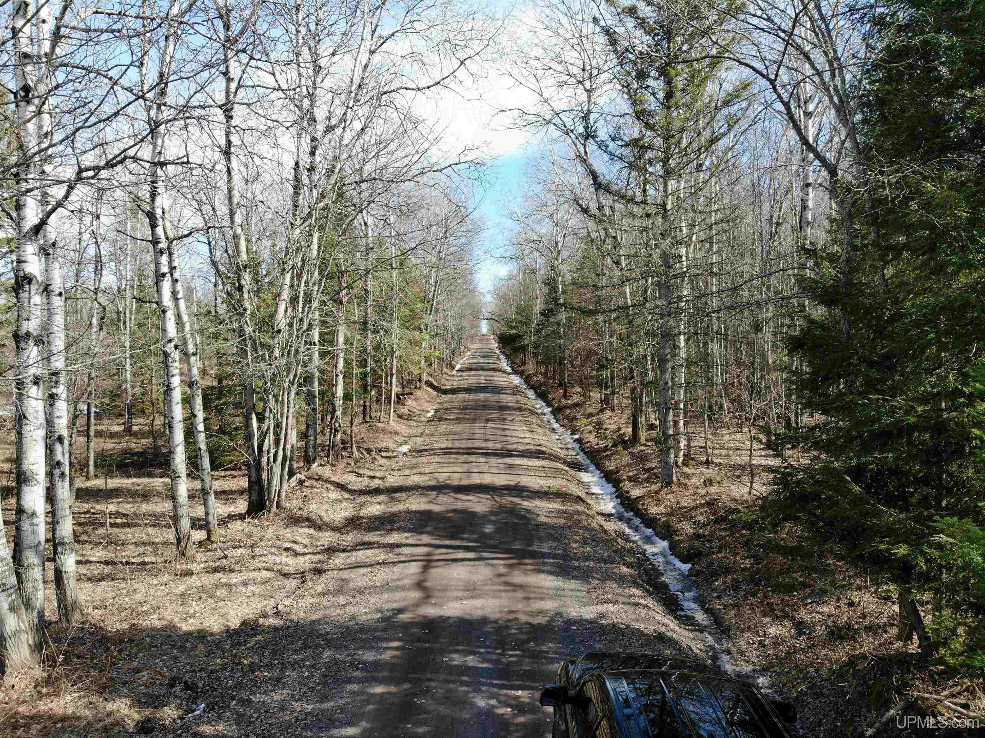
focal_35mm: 24
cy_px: 369
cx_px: 492
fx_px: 683
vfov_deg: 56.8
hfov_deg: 71.6
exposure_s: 1/320
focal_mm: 4.5
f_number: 2.8
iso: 100
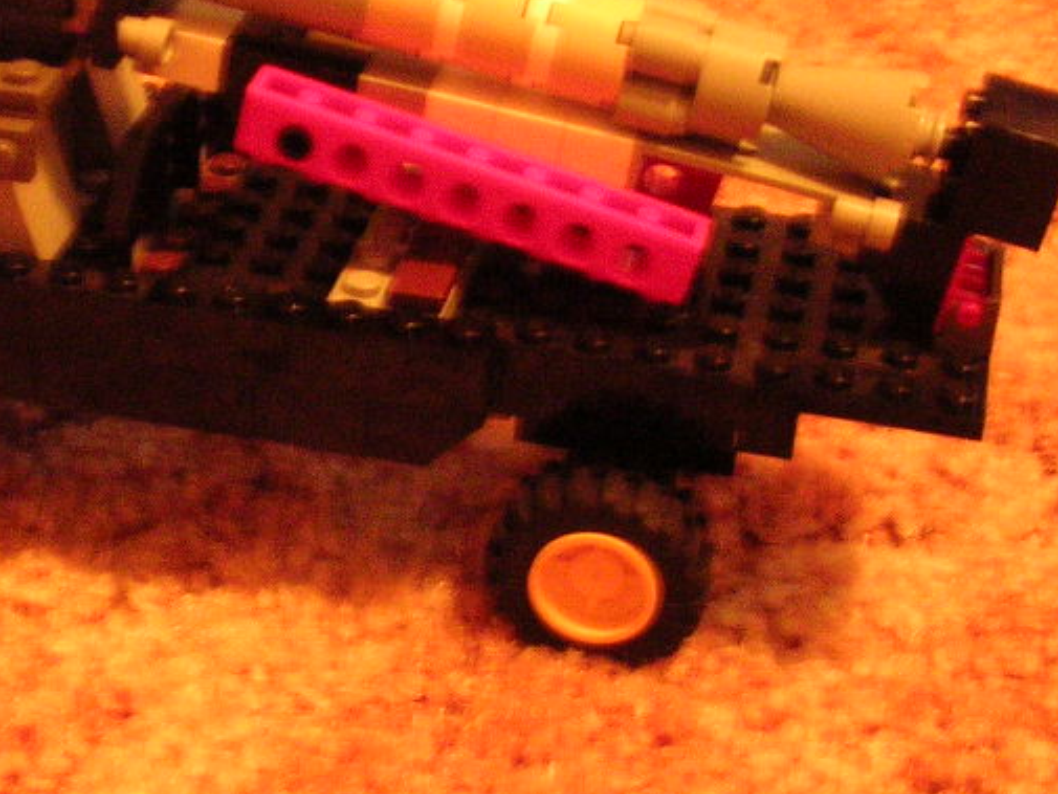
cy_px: 356
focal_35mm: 77
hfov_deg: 24.9
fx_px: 2354
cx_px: 195
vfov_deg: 19.1
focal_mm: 5.8
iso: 200
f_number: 2.8
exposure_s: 1/2.9
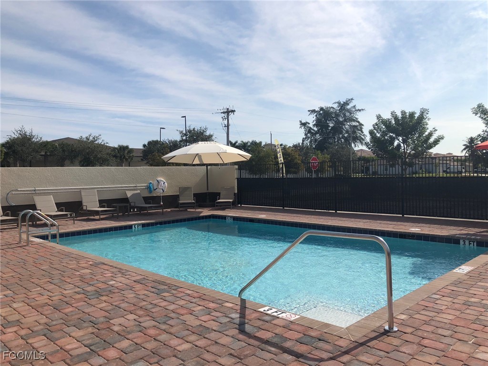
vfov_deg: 49.7
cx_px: 244
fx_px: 395
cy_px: 183
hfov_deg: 63.4
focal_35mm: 28
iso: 20
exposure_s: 1/4367
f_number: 1.8
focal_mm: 4
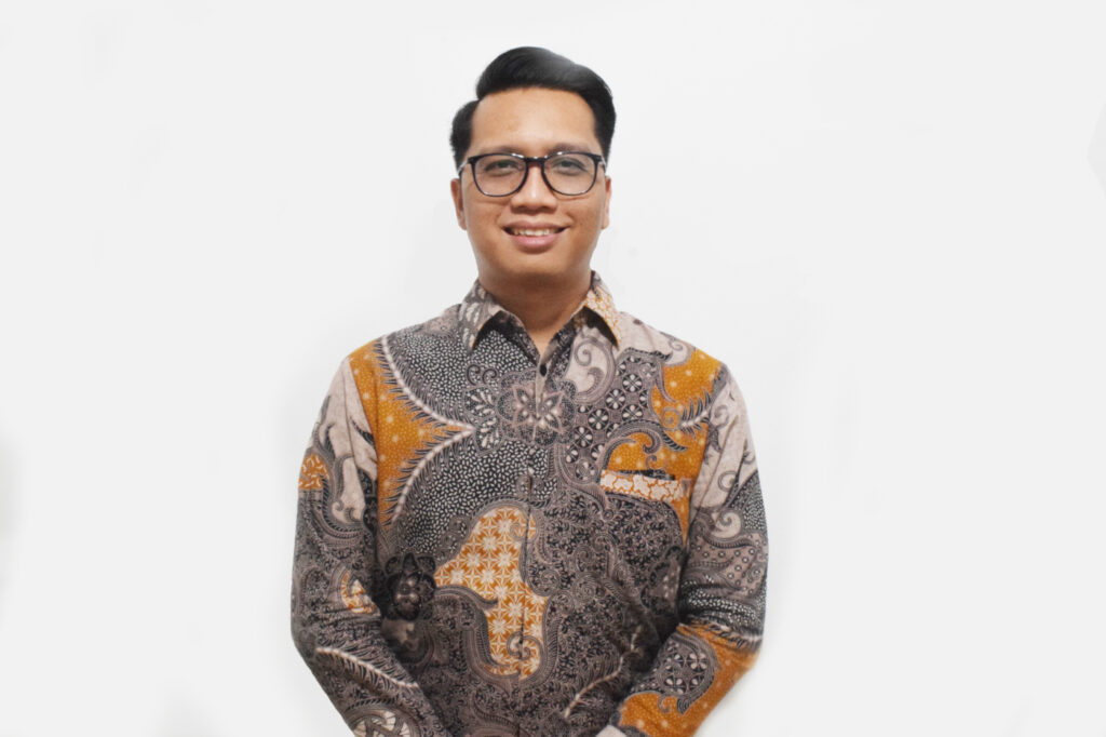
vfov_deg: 34.2
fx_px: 1198
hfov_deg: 49.6
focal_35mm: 39
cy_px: 368
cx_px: 553
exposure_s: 1/10
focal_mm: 26
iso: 3200
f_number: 25
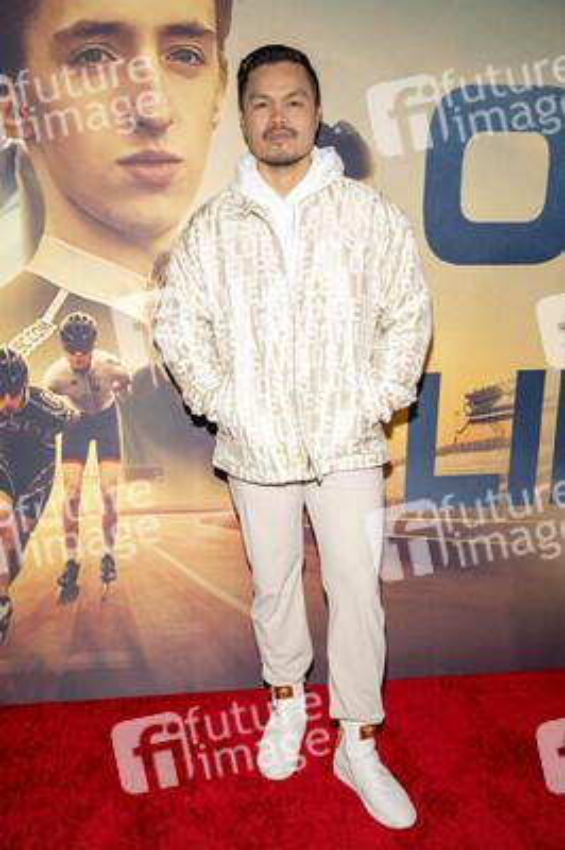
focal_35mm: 35
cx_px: 282
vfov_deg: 54.5
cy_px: 425
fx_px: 825
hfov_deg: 37.8
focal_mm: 35
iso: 800
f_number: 4.5
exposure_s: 1/200
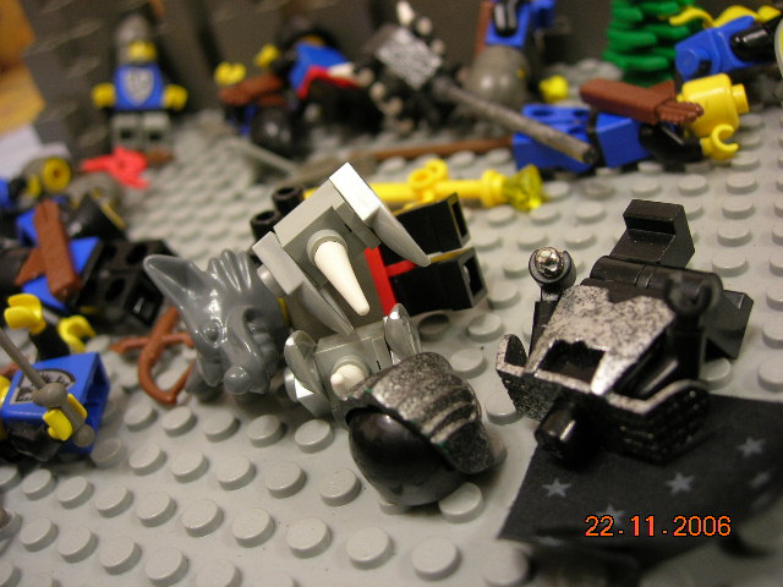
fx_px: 860
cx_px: 392
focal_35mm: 38
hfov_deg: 49.0
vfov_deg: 37.7
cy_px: 294
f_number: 2.8
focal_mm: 7.8
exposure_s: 1/3.7
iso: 76
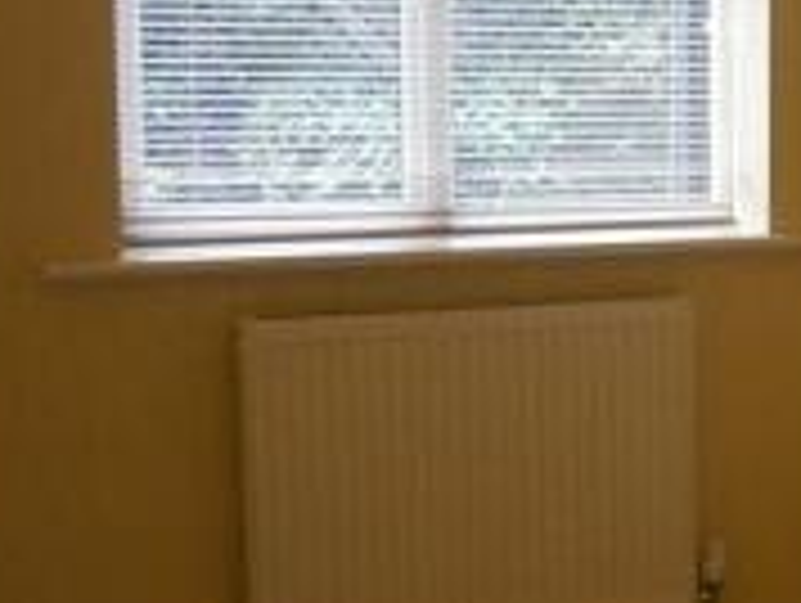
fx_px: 1970
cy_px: 214
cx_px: 956
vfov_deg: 17.4
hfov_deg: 21.4
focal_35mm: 85
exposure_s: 1/30
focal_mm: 4.7
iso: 125
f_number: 2.8
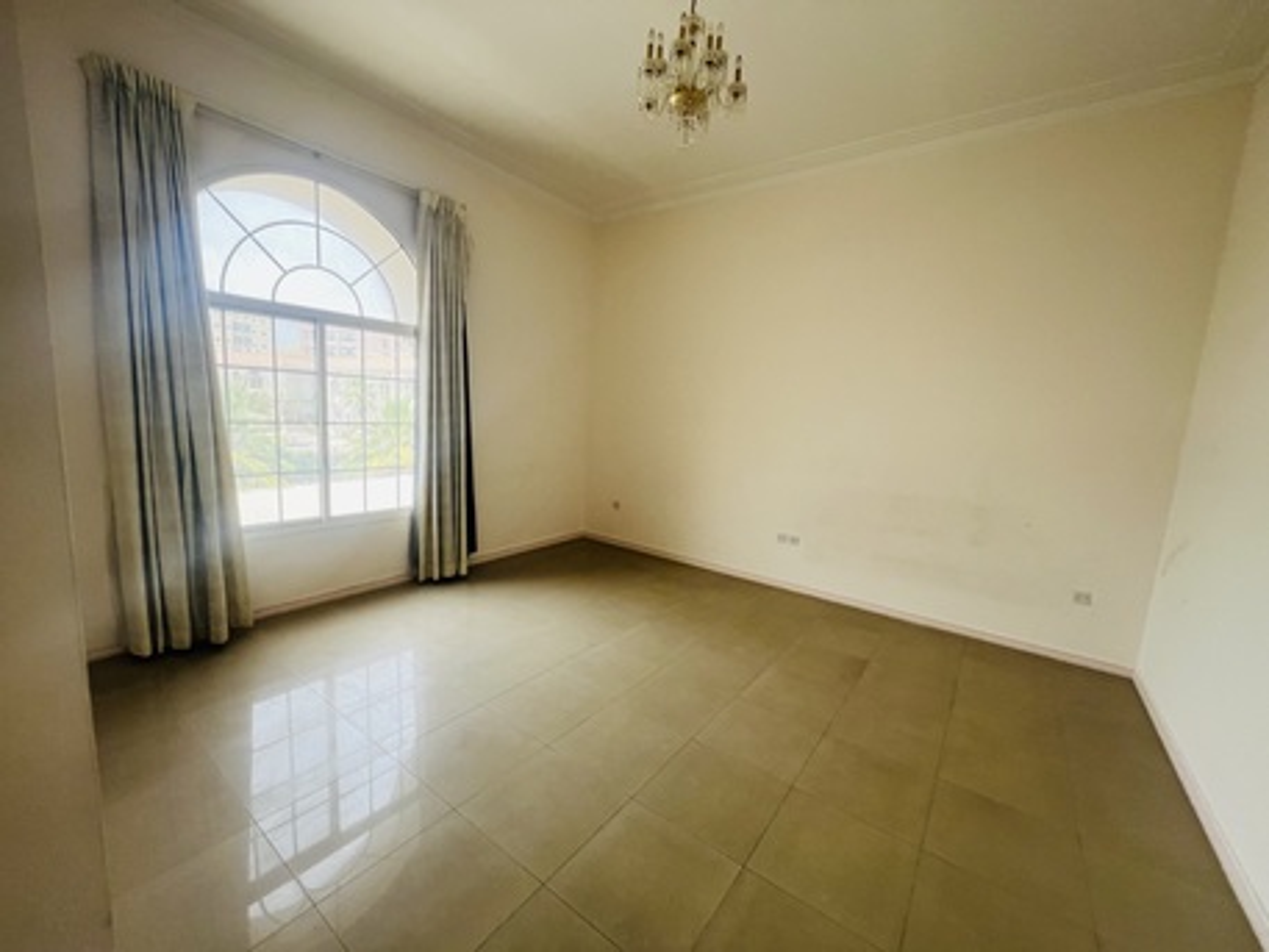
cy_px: 476
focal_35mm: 13
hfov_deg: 106.2
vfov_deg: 89.9
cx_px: 634
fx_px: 477
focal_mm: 1.57
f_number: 1.8
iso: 50
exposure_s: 1/60
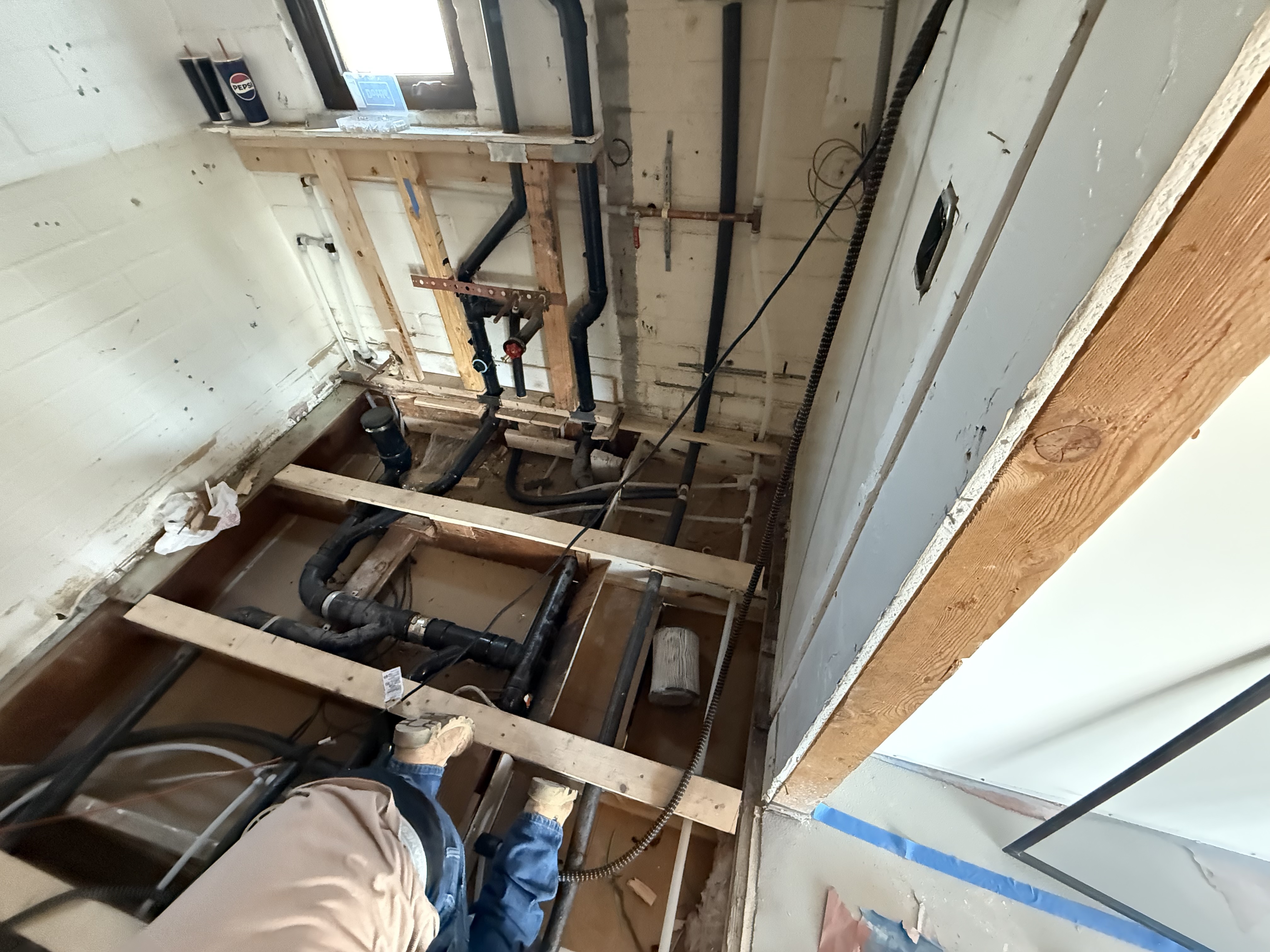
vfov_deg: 85.7
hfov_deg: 102.1
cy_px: 476
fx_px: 514
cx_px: 635
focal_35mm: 14
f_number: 2.2
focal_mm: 2.22
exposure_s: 1/60
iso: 1250
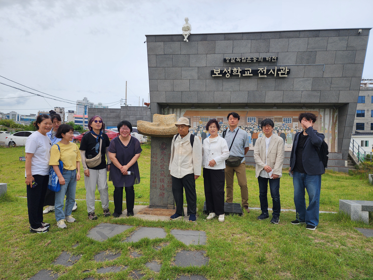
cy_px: 140
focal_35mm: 23
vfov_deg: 58.9
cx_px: 186
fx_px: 248
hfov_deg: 73.9
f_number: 1.8
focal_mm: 6.4
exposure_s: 1/965
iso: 12
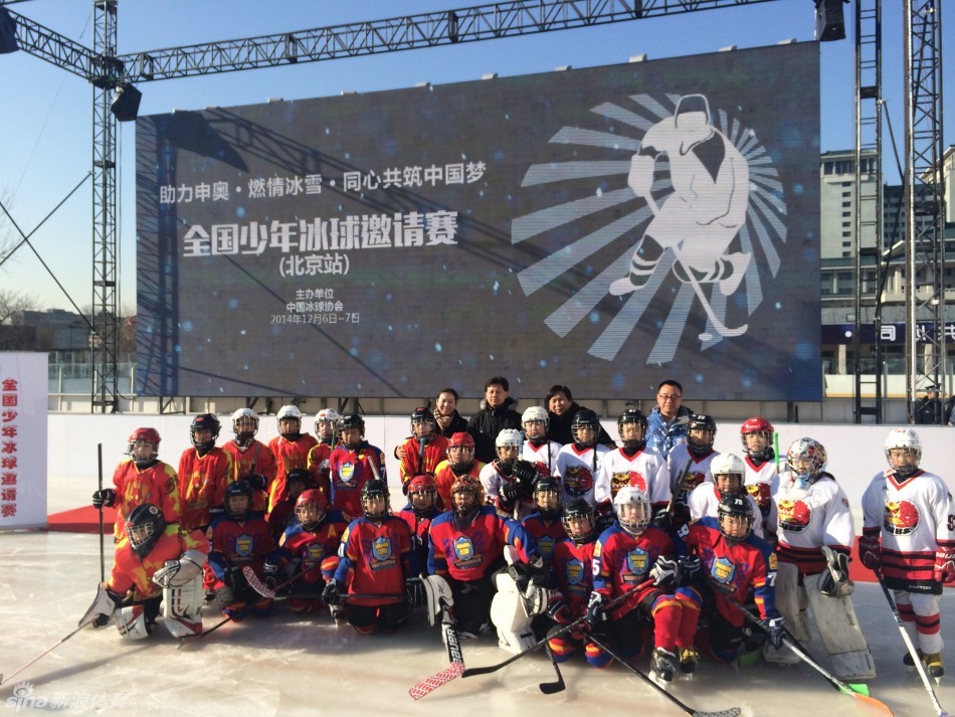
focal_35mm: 30
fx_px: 828
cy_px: 358
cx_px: 478
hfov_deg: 60.0
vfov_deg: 46.8
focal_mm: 4.12
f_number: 2.2
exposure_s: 1/2053
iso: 40
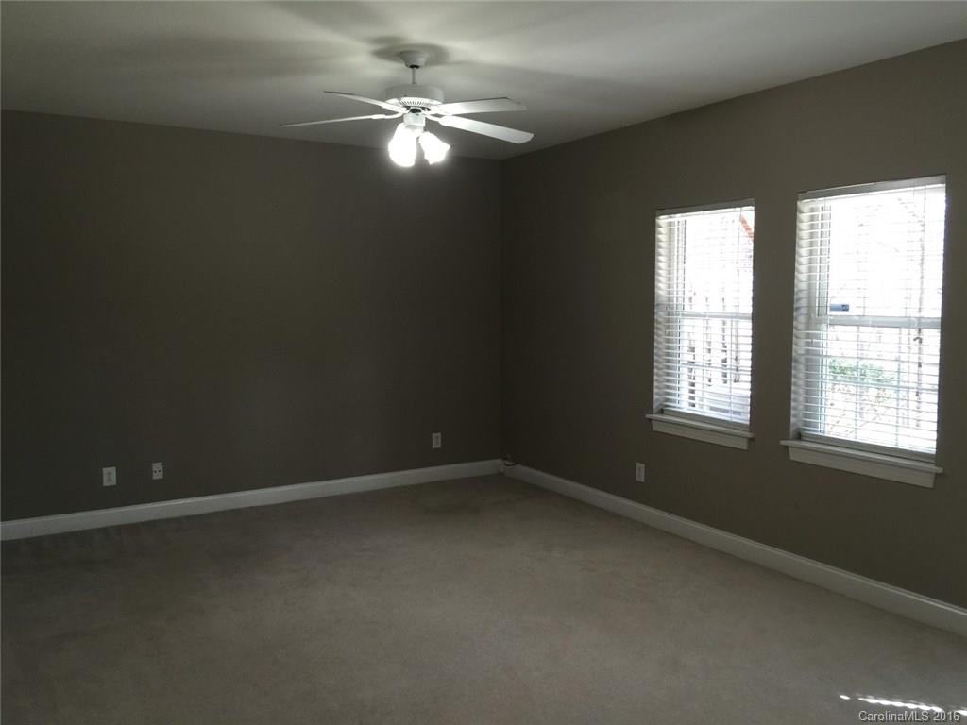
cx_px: 484
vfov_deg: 48.2
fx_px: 810
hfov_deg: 61.7
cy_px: 362
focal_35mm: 29
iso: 50
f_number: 2.2
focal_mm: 4.15
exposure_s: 1/30
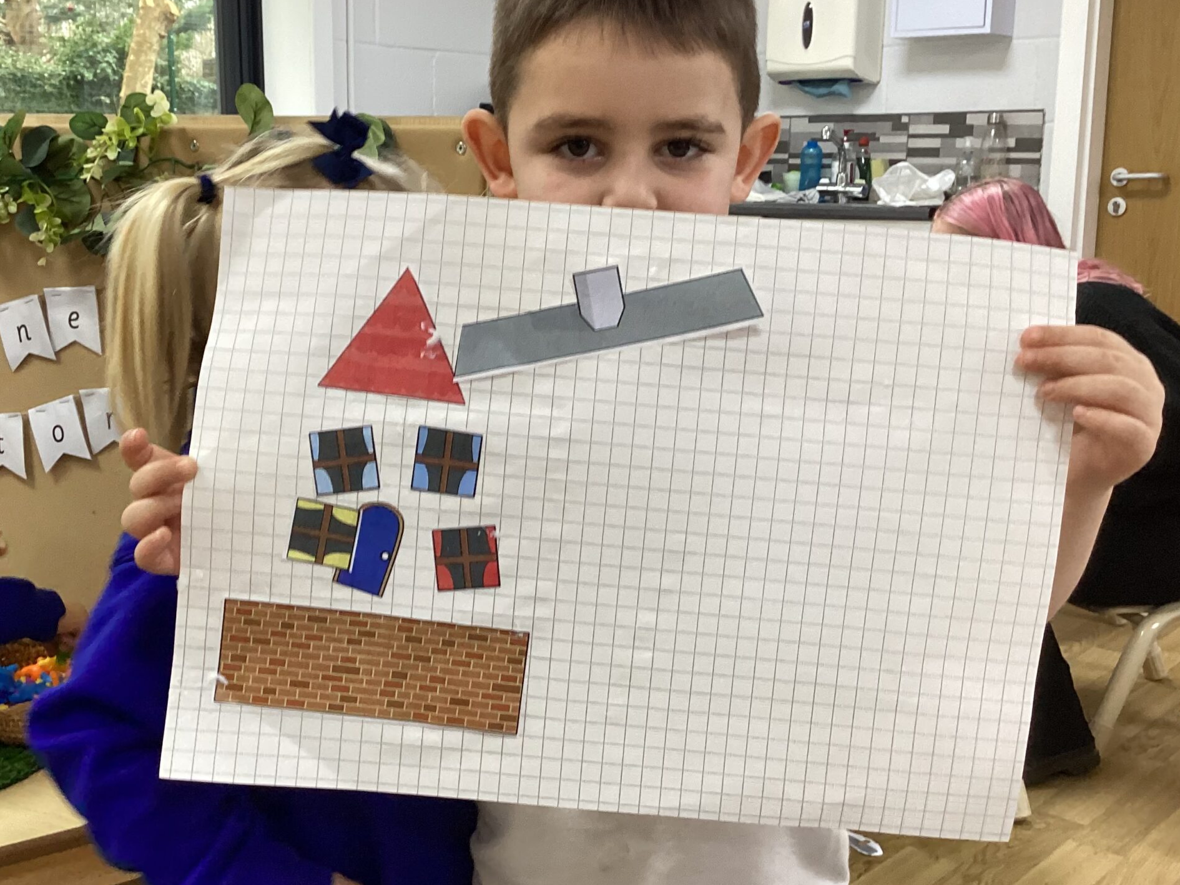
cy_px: 447
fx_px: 1432
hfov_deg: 44.7
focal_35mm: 42
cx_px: 528
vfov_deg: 34.3
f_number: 2.4
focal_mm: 3.3
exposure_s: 1/50
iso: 160
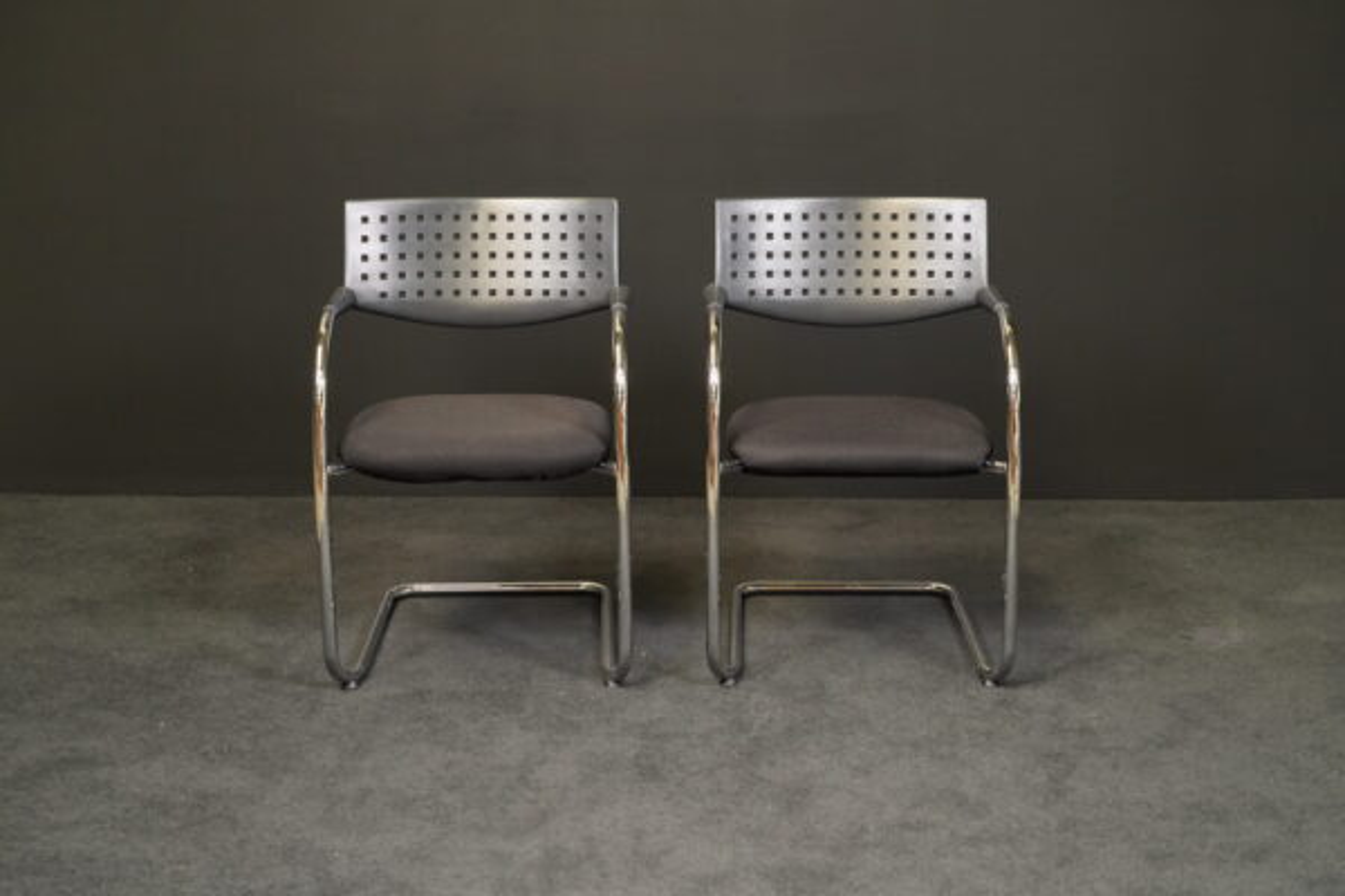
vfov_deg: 23.8
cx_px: 672
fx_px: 2129
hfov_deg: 35.1
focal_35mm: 57
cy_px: 448
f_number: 7.1
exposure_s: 1/100
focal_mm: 57
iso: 5000
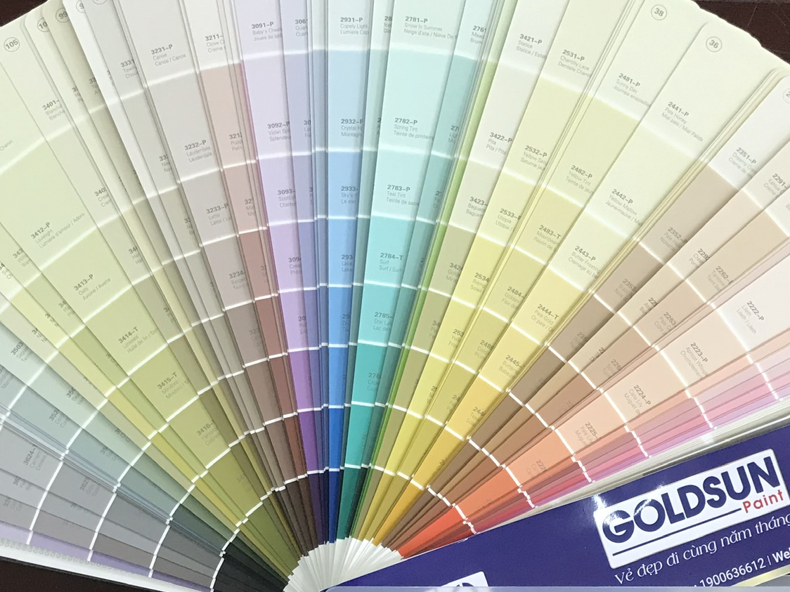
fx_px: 1164
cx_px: 376
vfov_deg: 28.3
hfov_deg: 37.5
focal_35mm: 51
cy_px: 409
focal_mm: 3.99
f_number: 1.8
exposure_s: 1/17
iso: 40
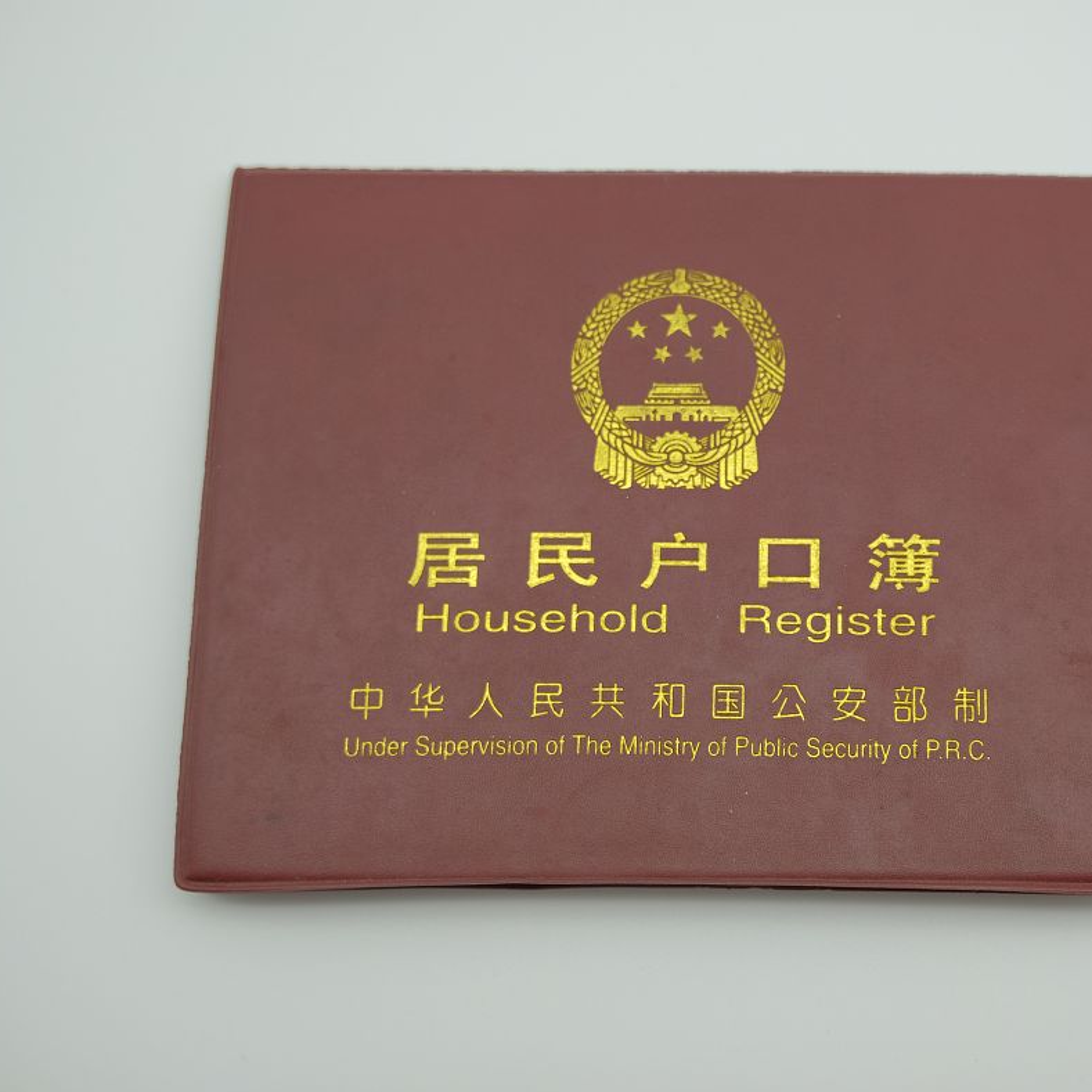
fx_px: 1892
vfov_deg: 32.2
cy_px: 543
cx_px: 770
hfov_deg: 31.8
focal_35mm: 53
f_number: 4.4
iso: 200
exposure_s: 1/125
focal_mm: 27.1
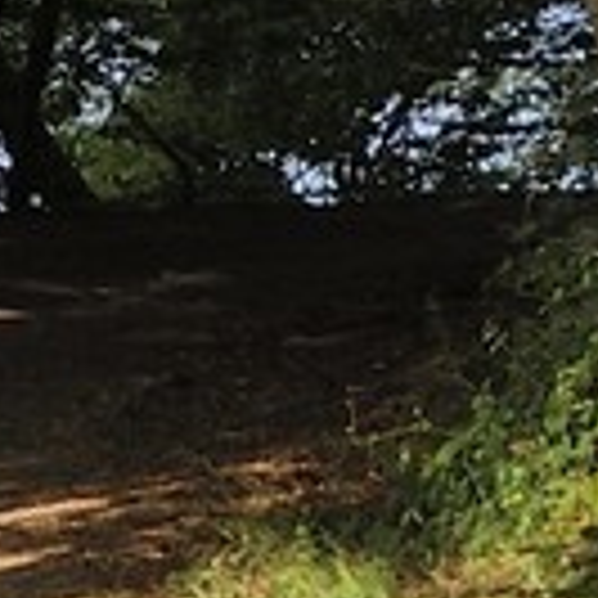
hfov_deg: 3.9
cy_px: -391
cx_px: -2302
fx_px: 7994
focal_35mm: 409
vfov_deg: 4.3
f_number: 14
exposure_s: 1/125
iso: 400
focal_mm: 40
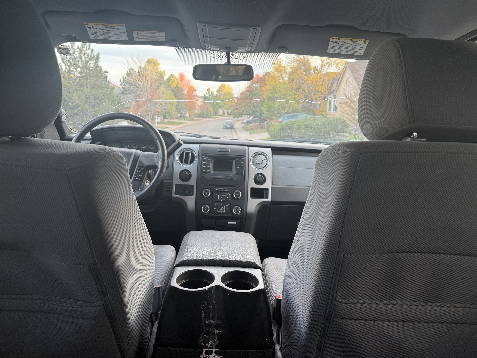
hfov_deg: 71.6
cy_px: 179
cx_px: 238
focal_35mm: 24
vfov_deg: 56.8
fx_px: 331
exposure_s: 1/90
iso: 200
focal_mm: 6.76
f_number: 1.78
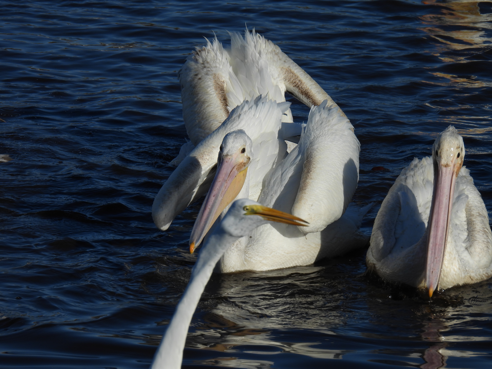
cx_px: 246
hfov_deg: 3.1
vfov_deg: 2.3
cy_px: 184
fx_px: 9239
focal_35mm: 650
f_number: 5.6
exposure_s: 1/1600
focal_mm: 116
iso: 100
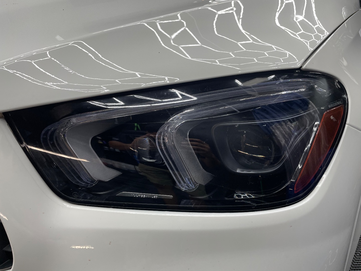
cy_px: 136
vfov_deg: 53.1
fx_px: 271
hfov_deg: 67.3
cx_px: 180
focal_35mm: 26
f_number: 1.6
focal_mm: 4.2
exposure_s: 1/120
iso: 80
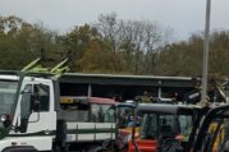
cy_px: 93
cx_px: 348
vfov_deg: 12.6
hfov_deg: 17.1
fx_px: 686
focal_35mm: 108
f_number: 1.8
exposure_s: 1/180
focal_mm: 3
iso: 16
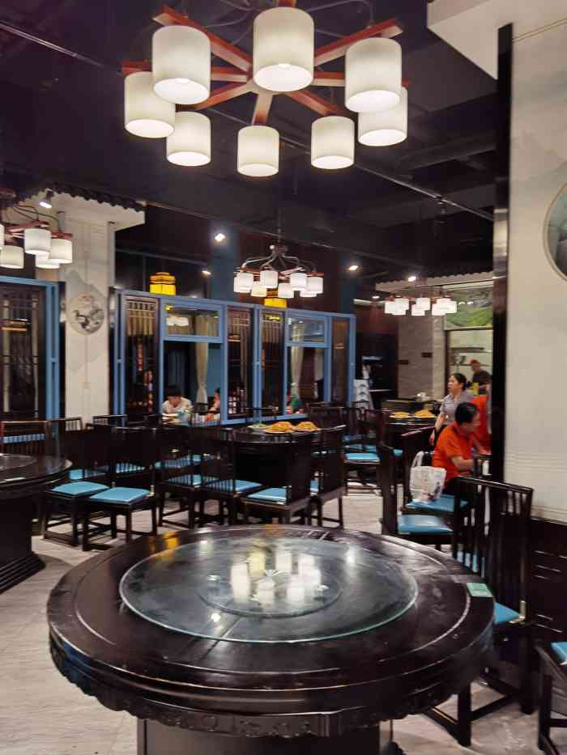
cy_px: 378
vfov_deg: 65.3
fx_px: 590
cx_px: 284
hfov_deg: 51.4
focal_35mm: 27
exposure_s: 1/50
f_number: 1.9
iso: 50
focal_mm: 6.71
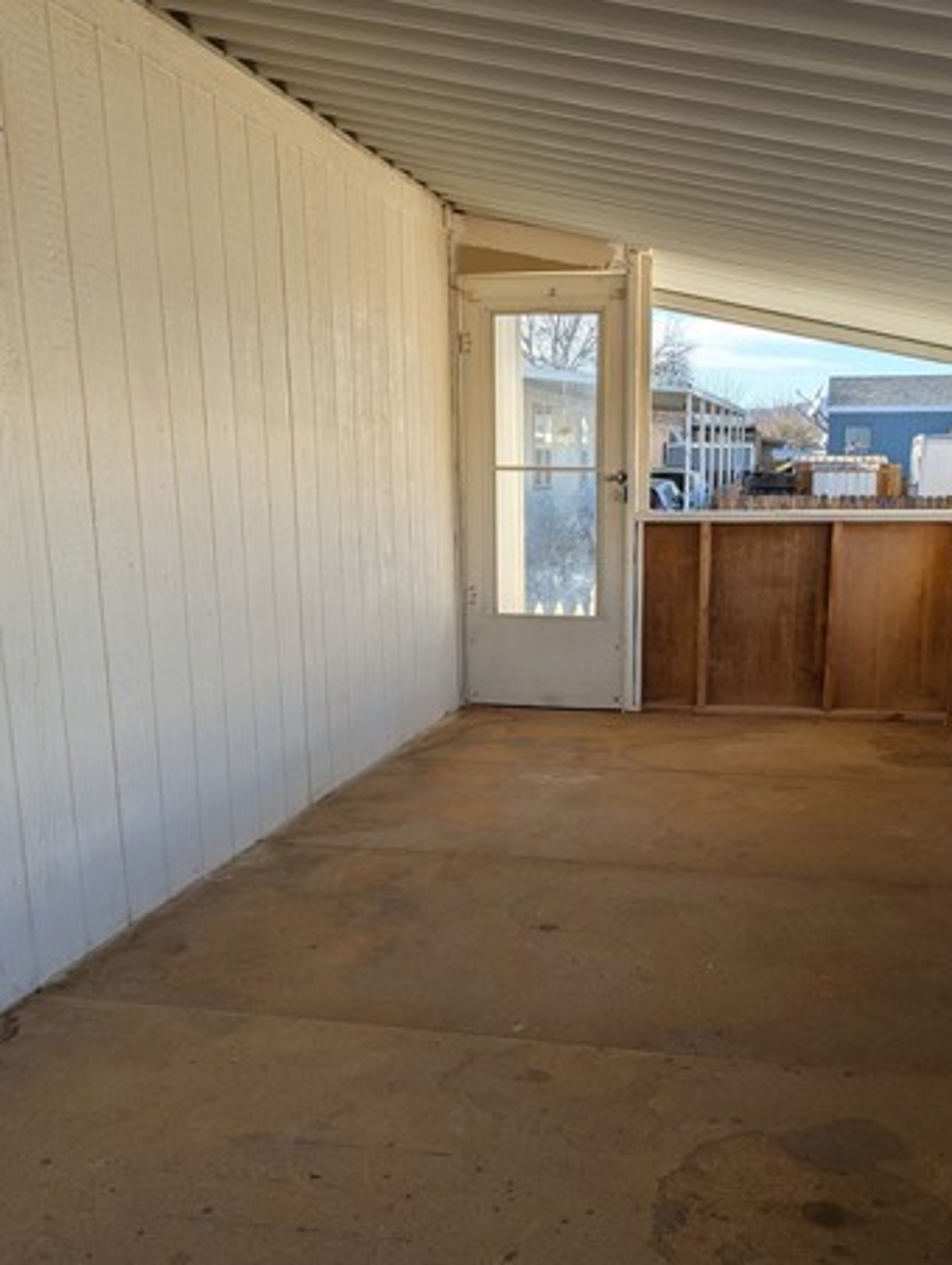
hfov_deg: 41.6
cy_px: 750
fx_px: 1244
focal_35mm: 34
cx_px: 588
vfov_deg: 53.6
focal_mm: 6.81
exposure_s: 1/1038
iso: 45
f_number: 1.85
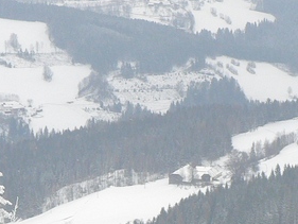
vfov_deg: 5.7
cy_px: 189
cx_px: 230
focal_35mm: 259
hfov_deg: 7.6
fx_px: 2231
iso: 100
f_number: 5.6
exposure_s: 1/200
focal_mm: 15.2
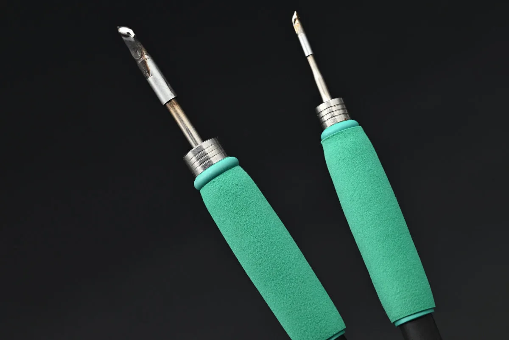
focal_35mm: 105
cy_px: 170
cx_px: 254
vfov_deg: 13.1
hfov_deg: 19.4
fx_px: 1485
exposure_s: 1/50
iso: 800
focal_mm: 105
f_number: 8
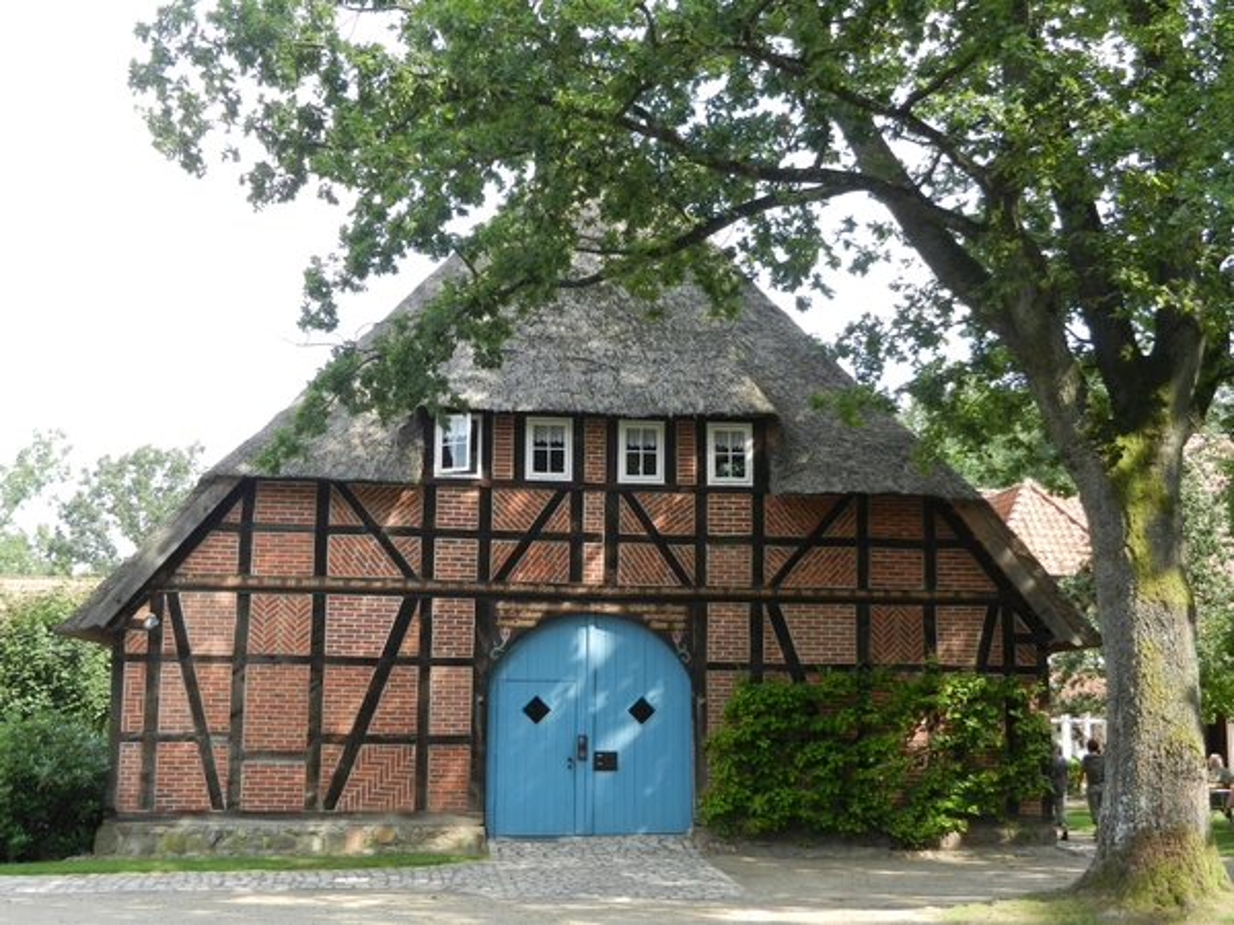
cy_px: 462
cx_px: 617
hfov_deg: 42.1
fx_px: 1604
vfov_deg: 32.2
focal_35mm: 45
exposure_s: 1/200
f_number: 4.2
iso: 160
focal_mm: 8.2
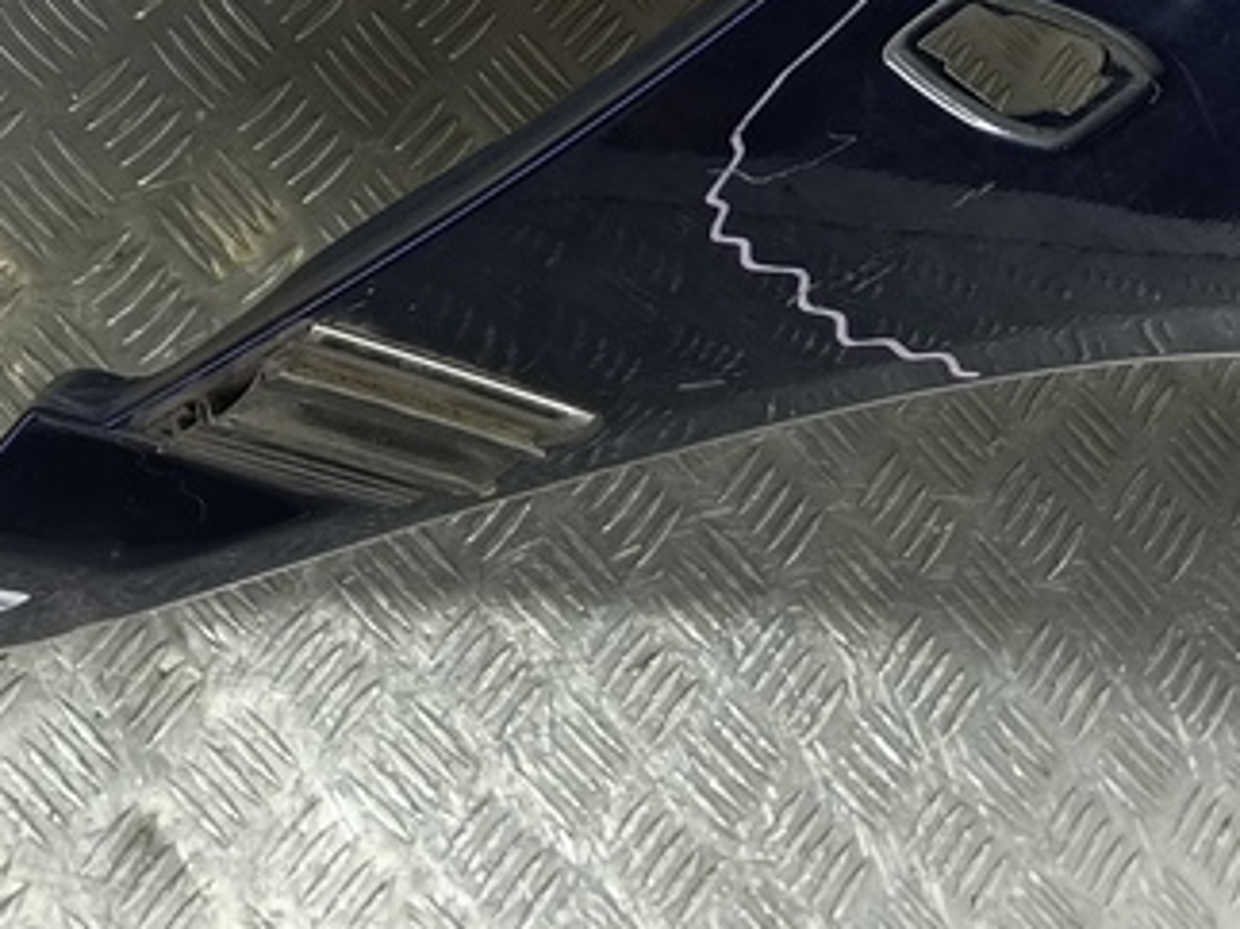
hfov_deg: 26.7
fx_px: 2614
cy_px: -380
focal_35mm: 73
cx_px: 703
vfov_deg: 18.3
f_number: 1.6
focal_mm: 4.11
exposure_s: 1/50
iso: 140
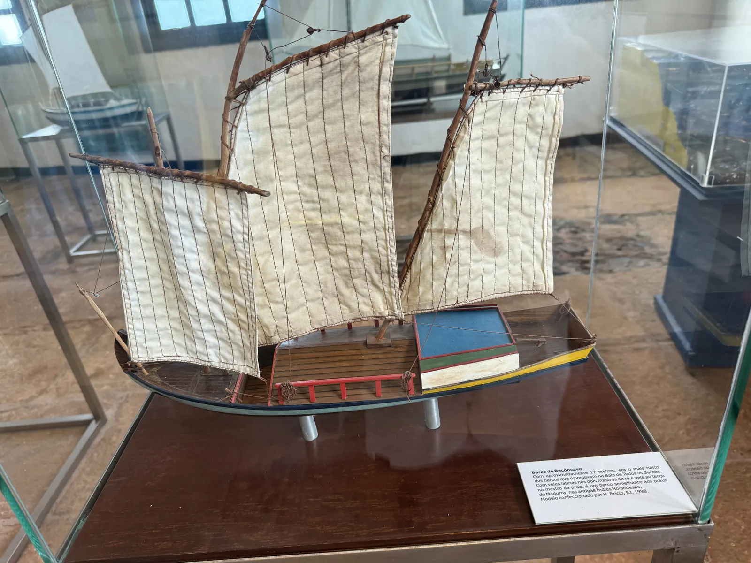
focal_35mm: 24
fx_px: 521
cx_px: 376
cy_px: 282
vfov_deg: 56.8
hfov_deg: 71.6
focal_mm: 6.76
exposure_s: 1/120
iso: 125
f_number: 1.78
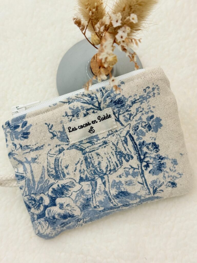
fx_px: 364
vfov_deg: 39.7
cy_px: 132
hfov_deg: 30.3
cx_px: 98
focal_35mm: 48
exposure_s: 1/60
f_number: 1.78
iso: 125
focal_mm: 6.76
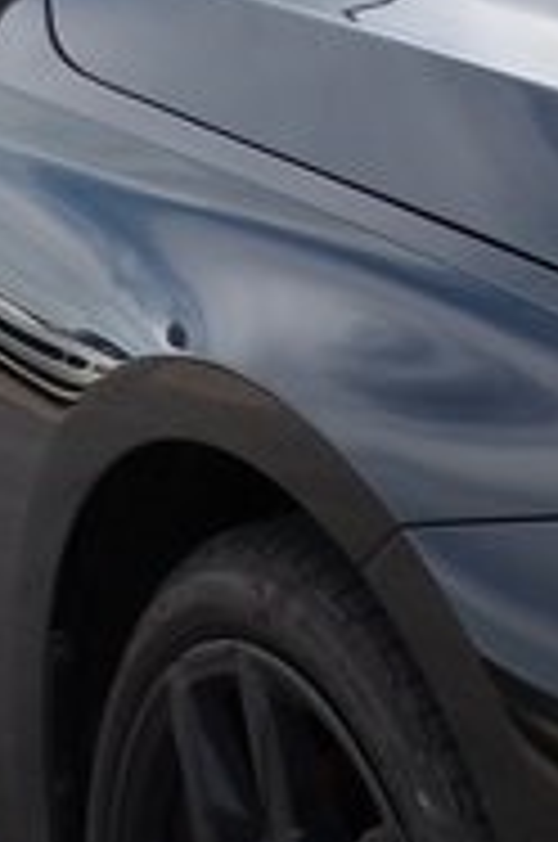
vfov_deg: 14.8
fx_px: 3197
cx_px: 891
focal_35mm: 137
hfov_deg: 9.6
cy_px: 770
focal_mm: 4.3
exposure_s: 1/180
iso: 100
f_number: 4.4
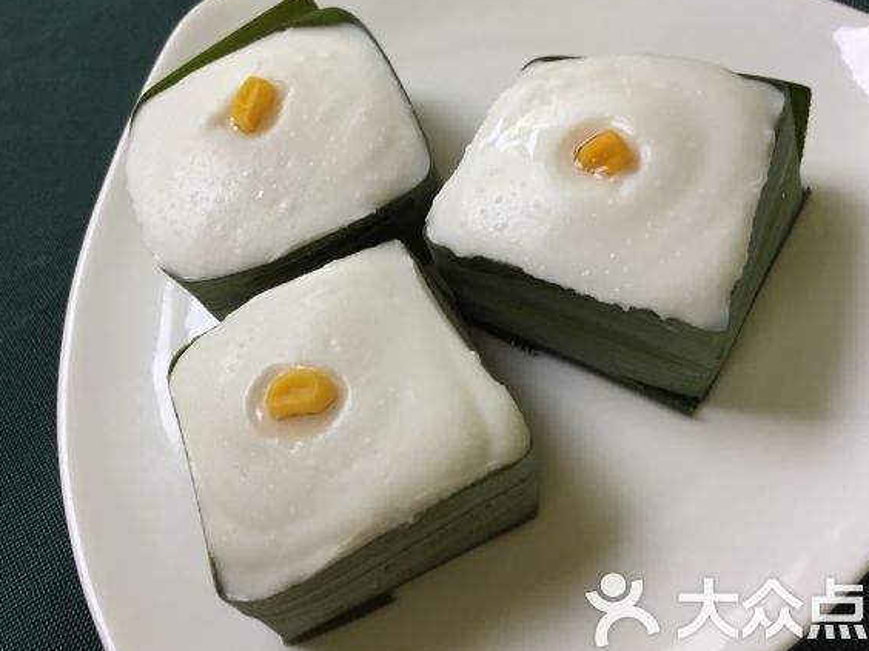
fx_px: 904
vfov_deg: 39.6
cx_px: 433
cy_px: 285
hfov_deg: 51.4
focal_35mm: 36
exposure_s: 1/100
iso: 50
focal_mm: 4.15
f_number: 2.2
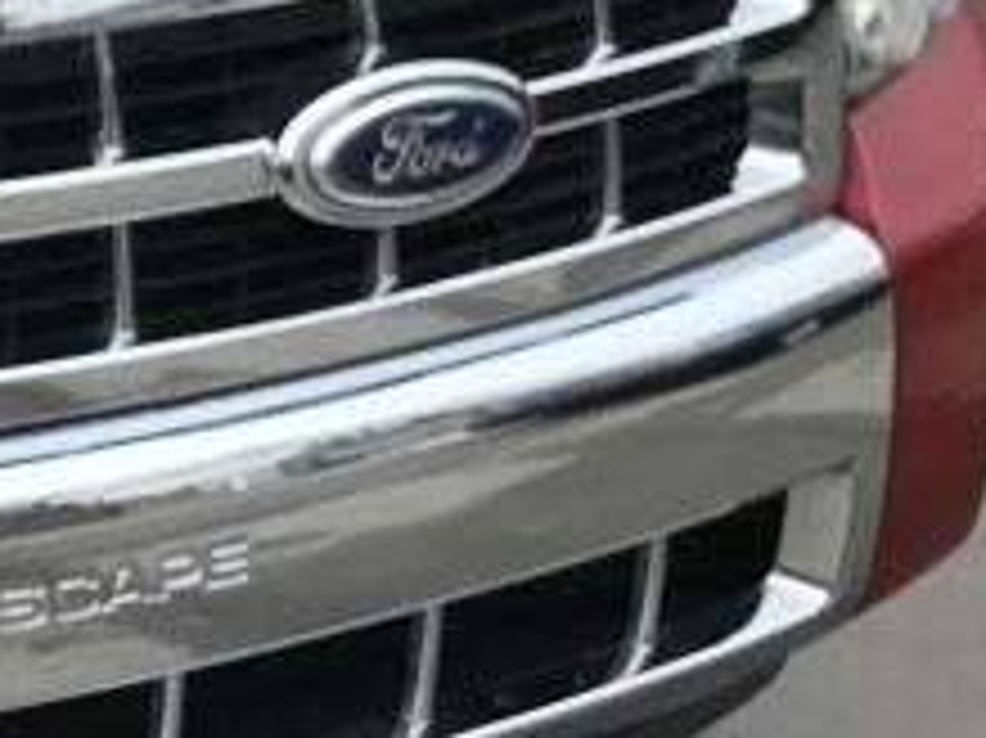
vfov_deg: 11.1
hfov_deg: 13.3
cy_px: -194
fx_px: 3729
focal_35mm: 131
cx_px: -869
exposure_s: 1/879
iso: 20
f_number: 1.8
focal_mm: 3.99
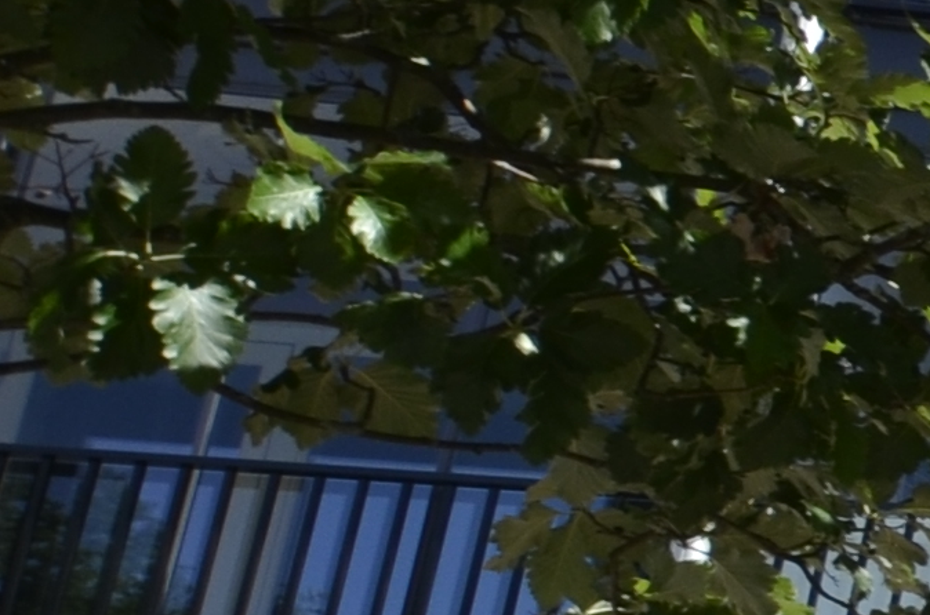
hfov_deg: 9.2
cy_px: 569
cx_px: 3372
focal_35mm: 121
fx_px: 3110
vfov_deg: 11.2
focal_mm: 11
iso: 140
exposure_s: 1/250
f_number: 8
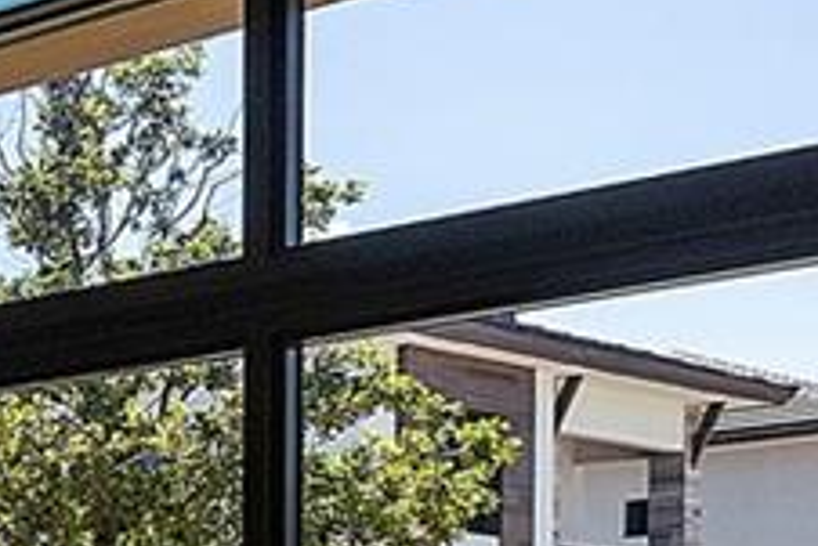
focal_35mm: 106
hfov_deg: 14.6
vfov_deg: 12.3
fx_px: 2410
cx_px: -974
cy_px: 841
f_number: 11
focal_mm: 10
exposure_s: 1/13
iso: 160
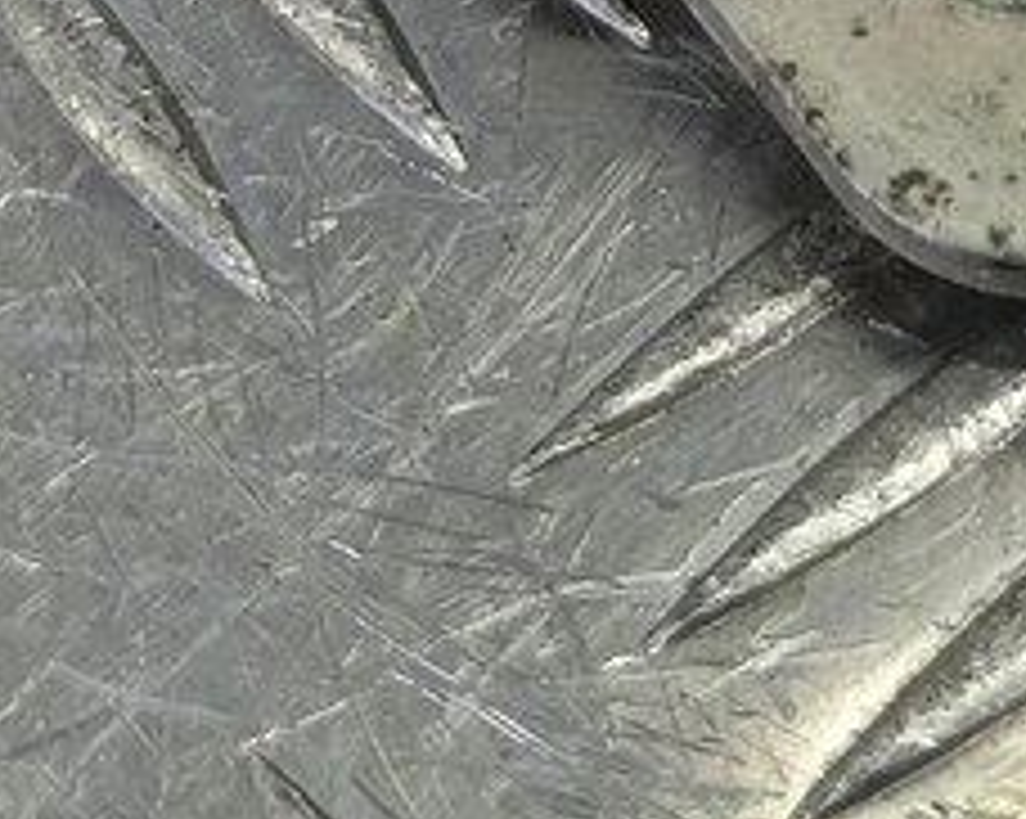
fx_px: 3064
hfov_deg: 17.9
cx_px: 1282
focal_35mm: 101
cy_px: -680
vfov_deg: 13.6
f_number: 1.6
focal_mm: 4.11
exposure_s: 1/50
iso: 94
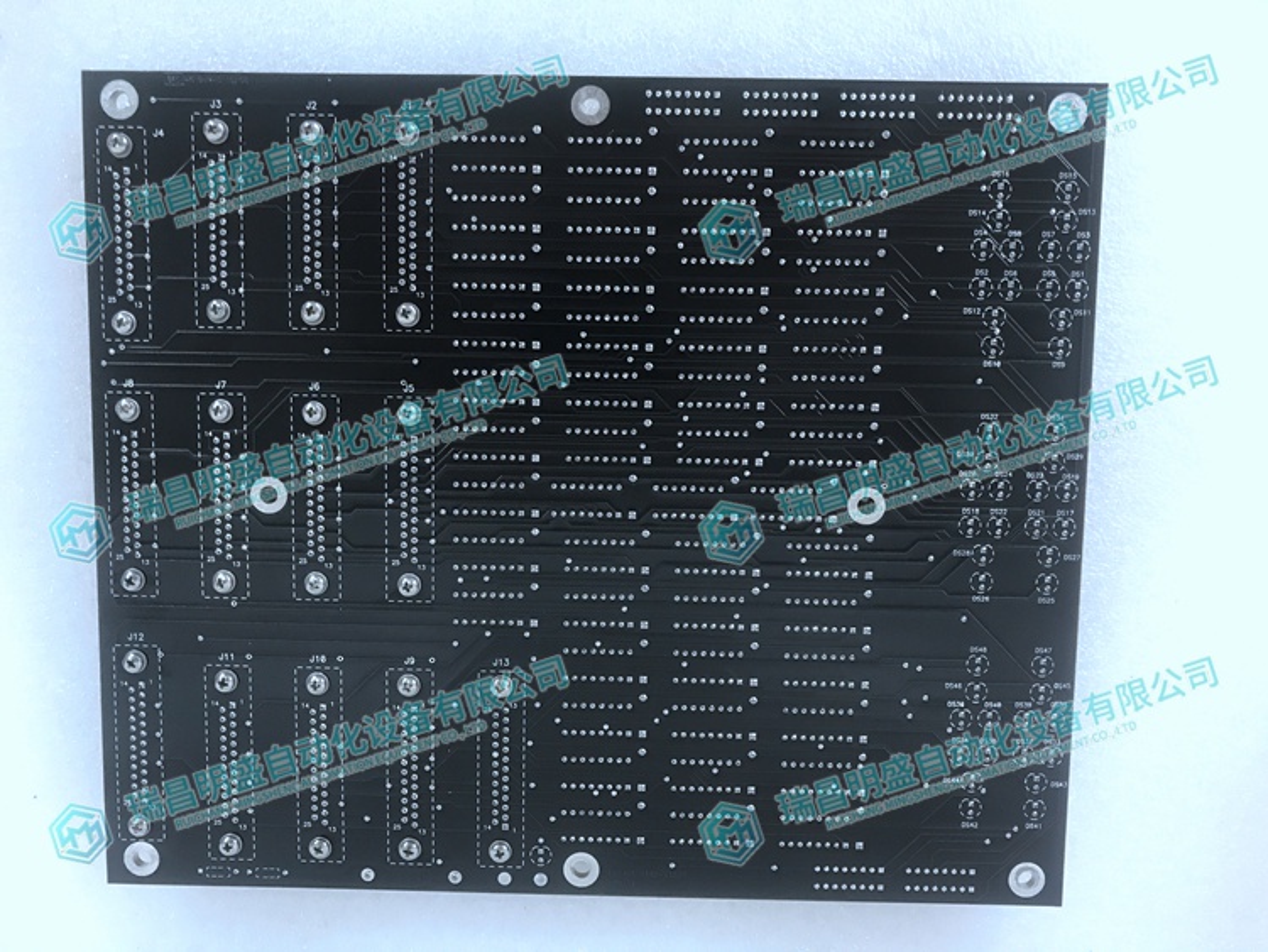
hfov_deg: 63.4
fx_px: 1026
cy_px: 476
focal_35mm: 28
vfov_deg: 49.8
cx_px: 634
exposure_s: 1/17
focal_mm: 3.99
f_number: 1.8
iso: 80
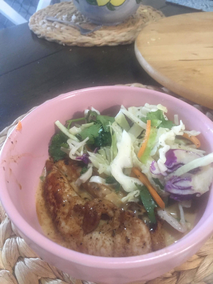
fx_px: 238
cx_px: 106
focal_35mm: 29
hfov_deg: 48.2
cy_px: 142
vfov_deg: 61.7
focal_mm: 4.15
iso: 250
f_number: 2.2
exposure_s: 1/20
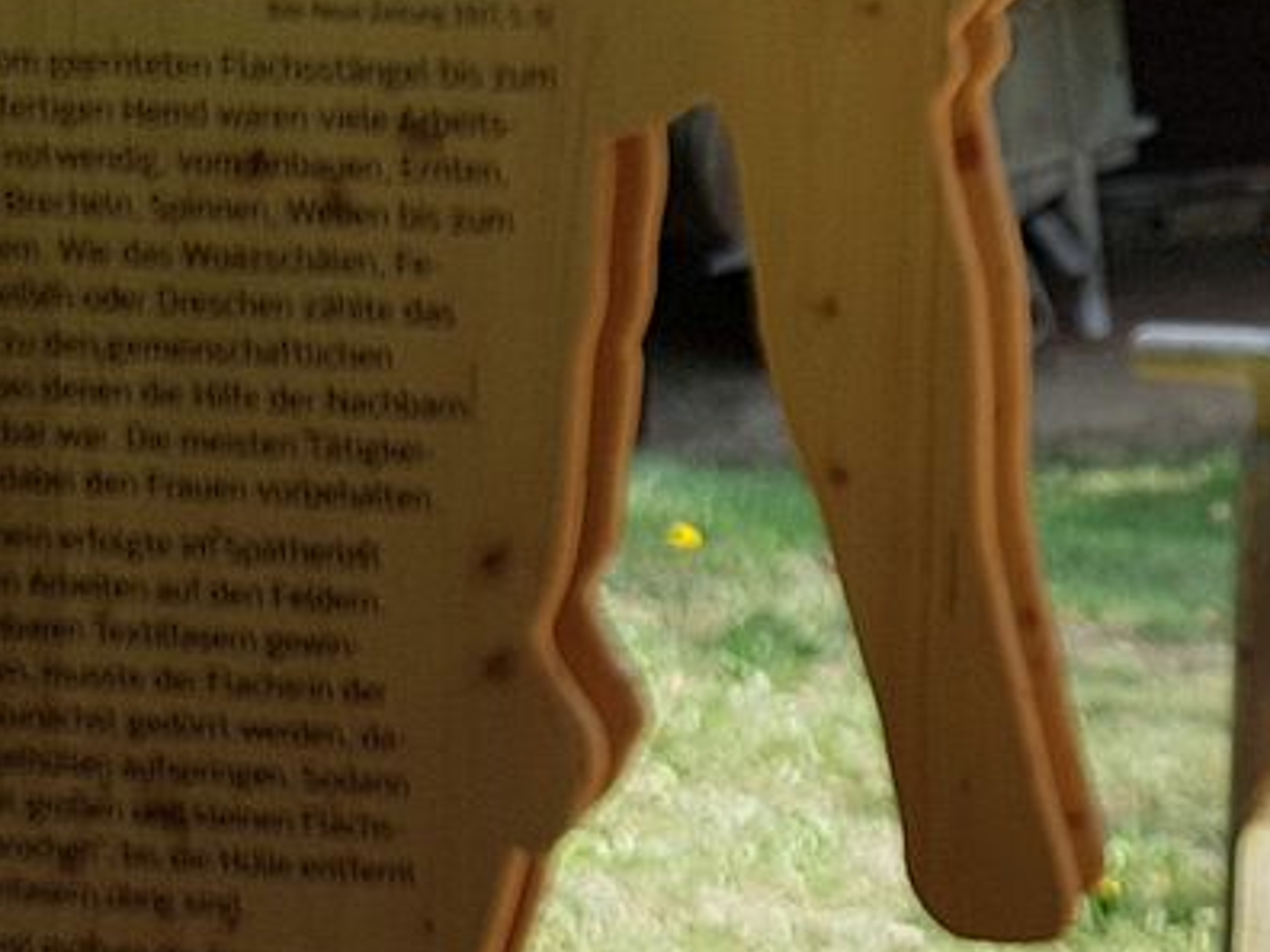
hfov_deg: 17.5
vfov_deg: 14.1
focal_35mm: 105
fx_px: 3852
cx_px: 1668
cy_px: 292
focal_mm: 4.2
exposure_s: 1/622
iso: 50
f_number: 1.7
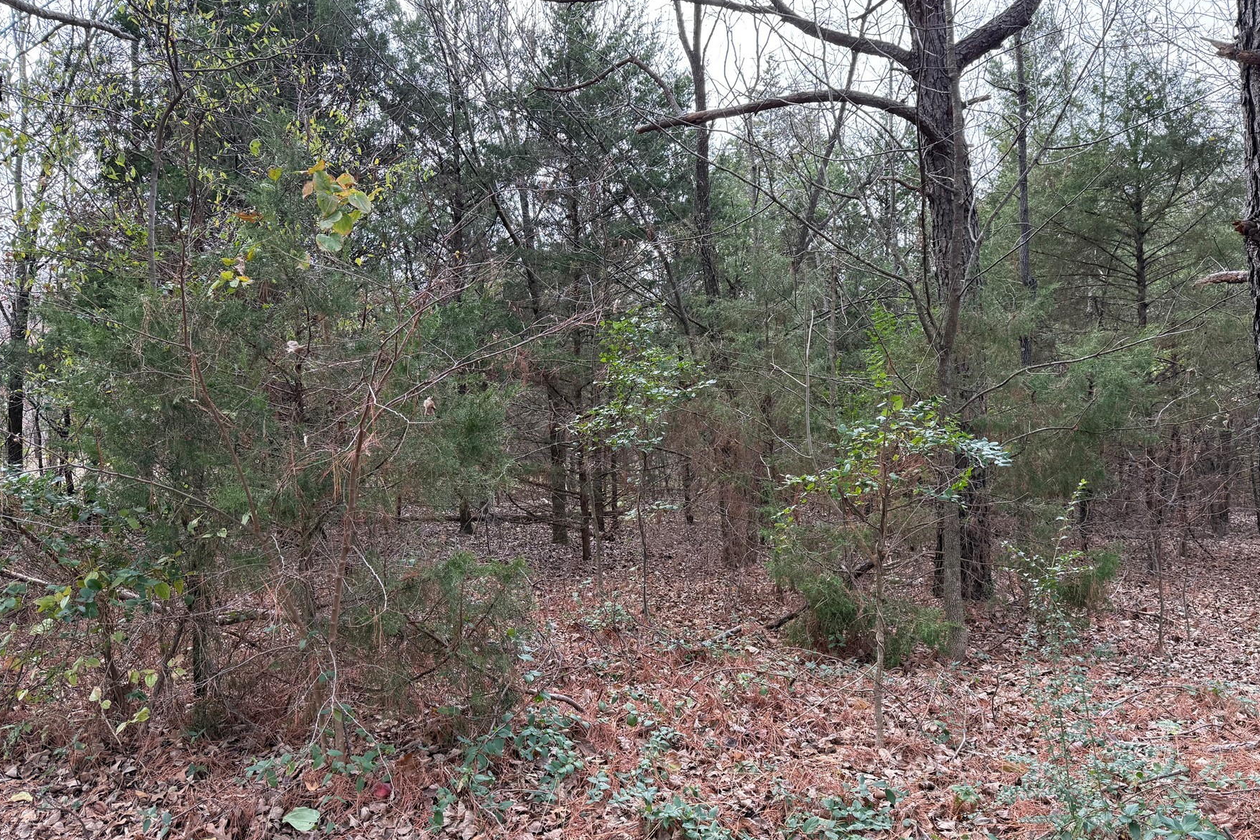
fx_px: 945
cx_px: 673
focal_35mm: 27
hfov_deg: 67.3
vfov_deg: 47.9
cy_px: 457
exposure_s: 1/250
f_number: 1.78
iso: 100
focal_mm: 6.76
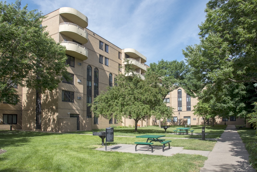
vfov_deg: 53.2
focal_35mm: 24
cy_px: 86
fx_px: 171
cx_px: 128
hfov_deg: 73.7
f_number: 9
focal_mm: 24
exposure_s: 1/320
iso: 200
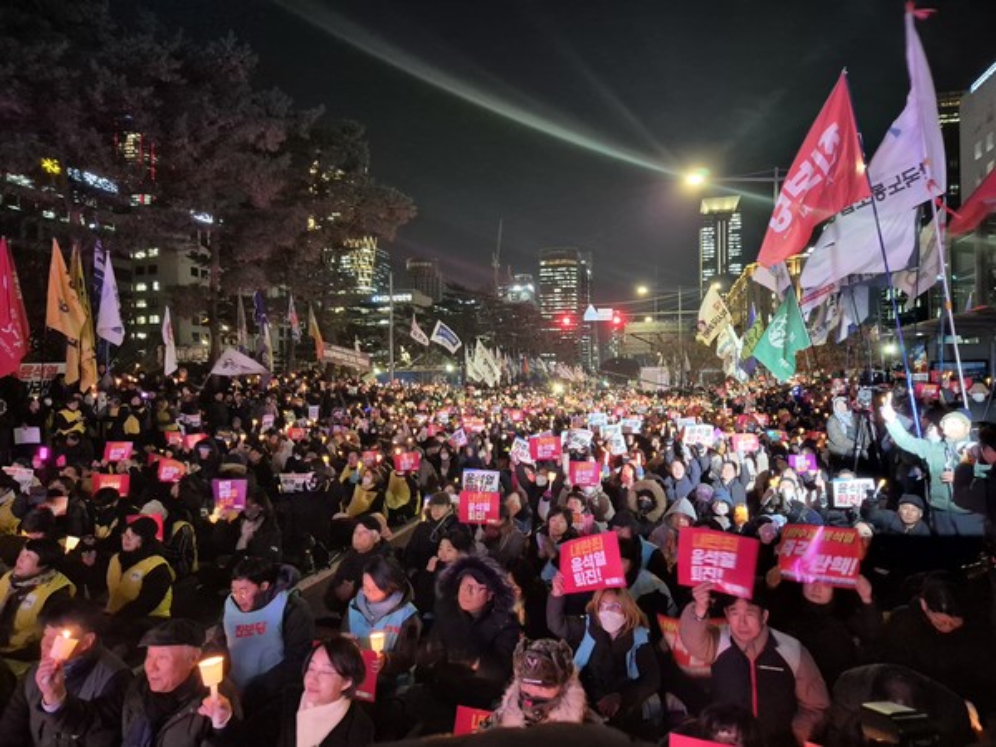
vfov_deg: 58.9
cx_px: 498
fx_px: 662
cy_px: 374
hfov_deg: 73.9
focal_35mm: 23
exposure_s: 1/40
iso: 1250
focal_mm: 5.4
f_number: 1.8
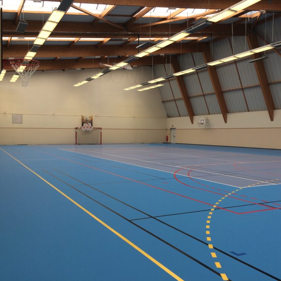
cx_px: 148
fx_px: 321
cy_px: 139
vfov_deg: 47.2
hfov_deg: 47.2
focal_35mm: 35
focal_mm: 4.15
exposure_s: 1/100
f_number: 2.2
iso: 40
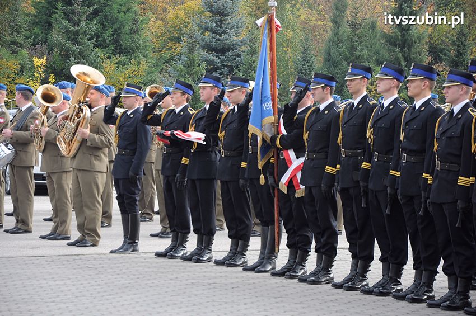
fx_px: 2080
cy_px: 158
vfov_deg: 8.7
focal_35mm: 158
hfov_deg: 13.1
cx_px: 238
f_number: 5.6
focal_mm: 105
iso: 500
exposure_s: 1/500
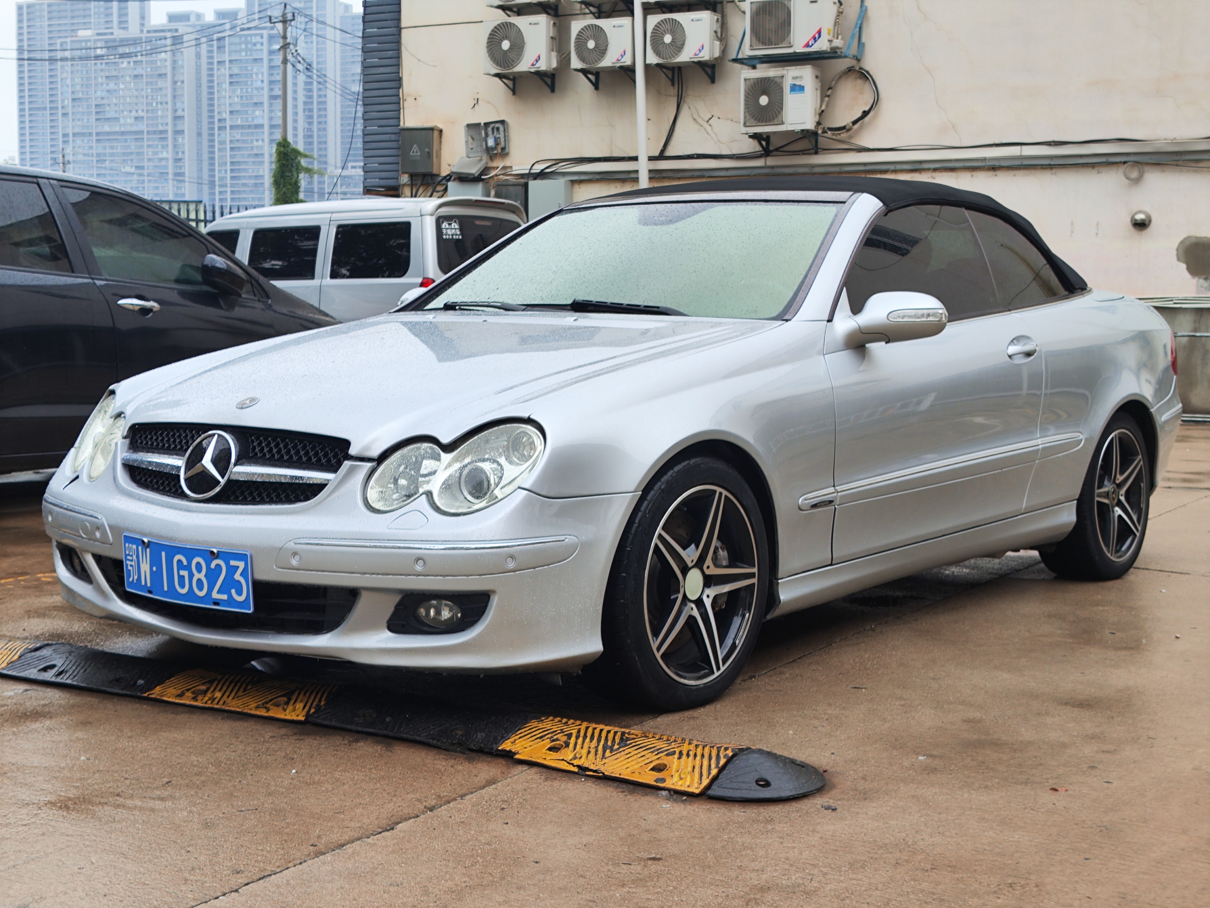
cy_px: 454
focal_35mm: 24
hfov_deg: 71.6
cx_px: 605
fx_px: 839
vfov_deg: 56.9
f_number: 1.8
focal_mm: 4.68
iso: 50
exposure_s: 1/227
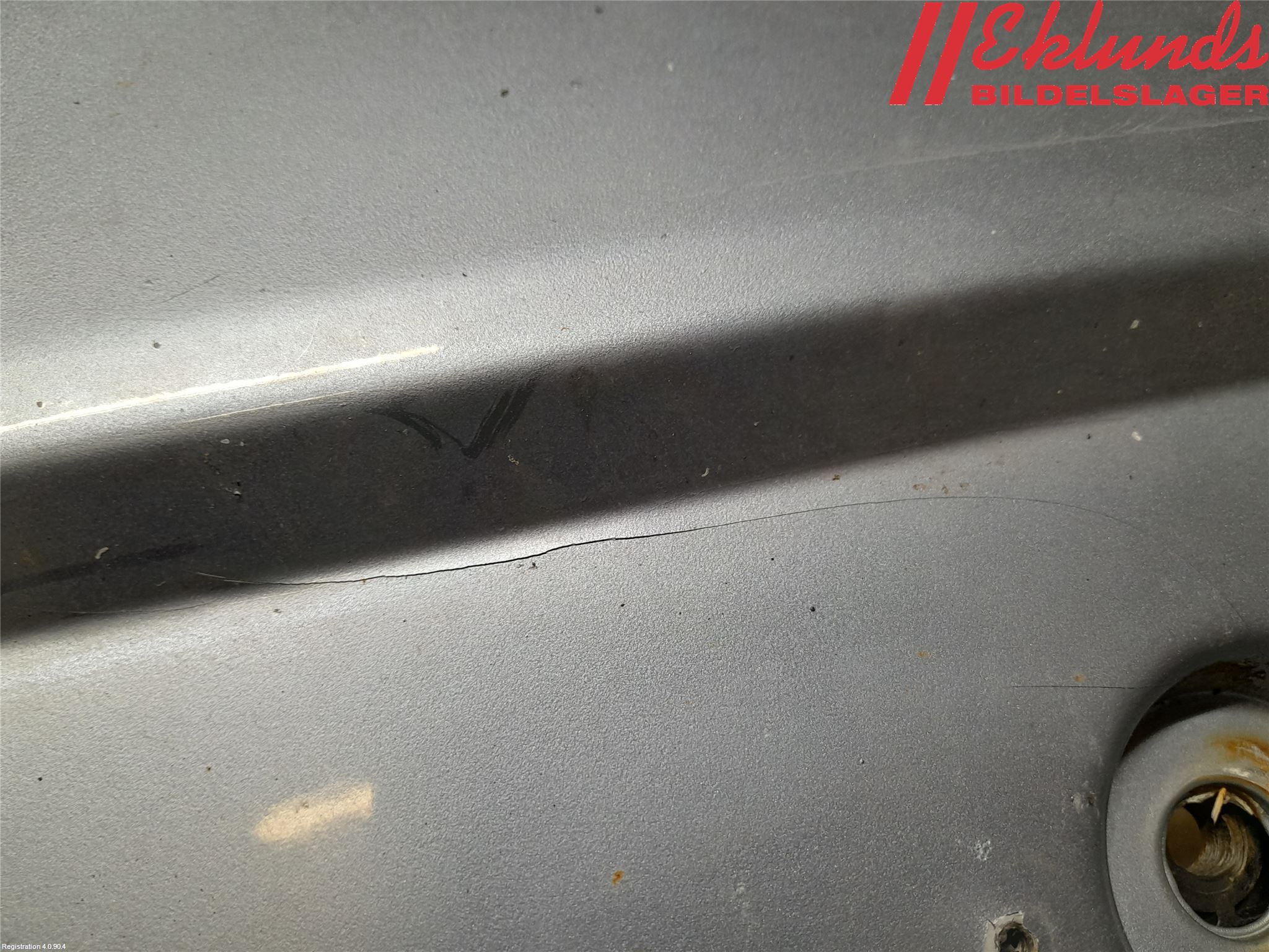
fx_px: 916
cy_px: 476
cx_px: 634
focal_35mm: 25
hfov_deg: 69.4
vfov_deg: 54.9
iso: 64
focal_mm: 4.6
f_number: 2
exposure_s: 1/50
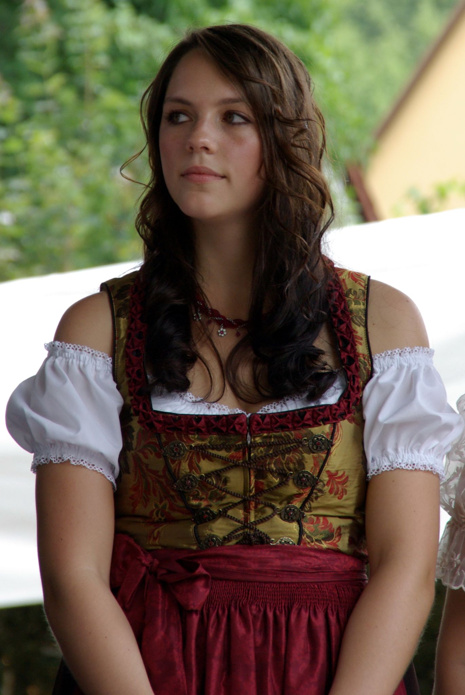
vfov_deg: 6.9
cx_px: 232
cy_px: 348
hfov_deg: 4.6
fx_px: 5798
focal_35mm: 300
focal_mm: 200
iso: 400
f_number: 8
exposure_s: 1/125
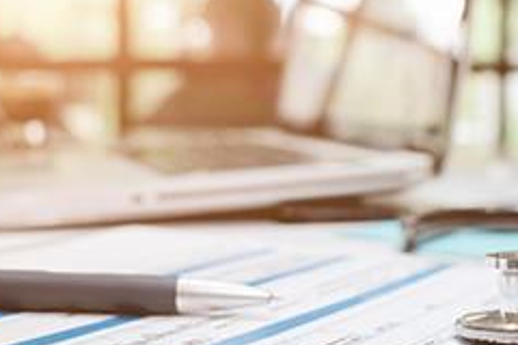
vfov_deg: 19.7
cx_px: 360
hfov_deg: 29.0
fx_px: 993
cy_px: 152
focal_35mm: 69
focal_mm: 24
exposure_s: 1/90
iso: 2000
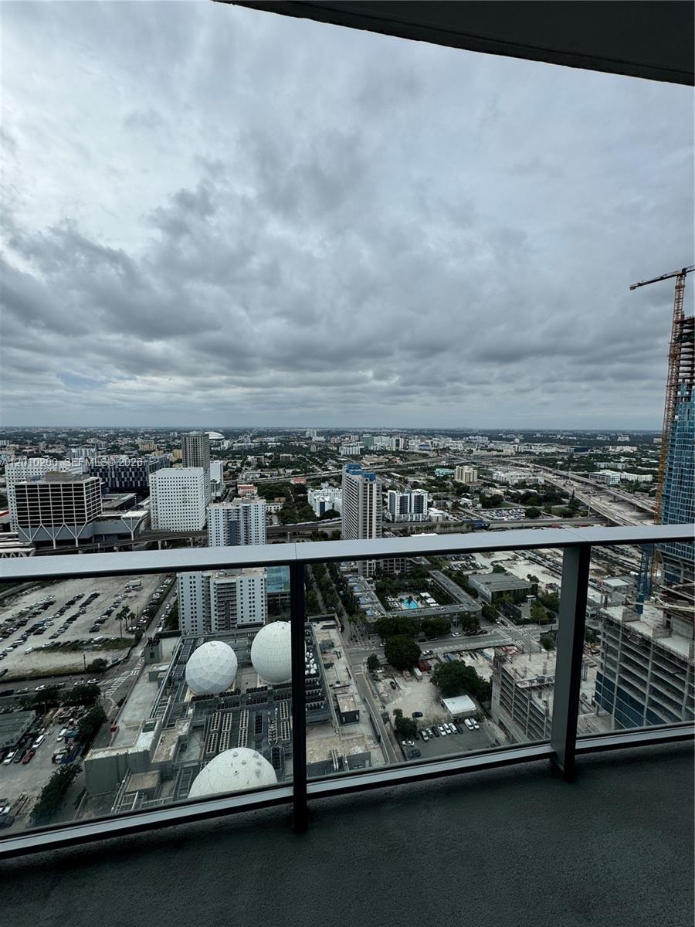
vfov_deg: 102.1
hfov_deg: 85.7
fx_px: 375
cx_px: 348
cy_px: 464
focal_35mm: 14
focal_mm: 2.22
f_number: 2.2
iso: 50
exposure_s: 1/2584
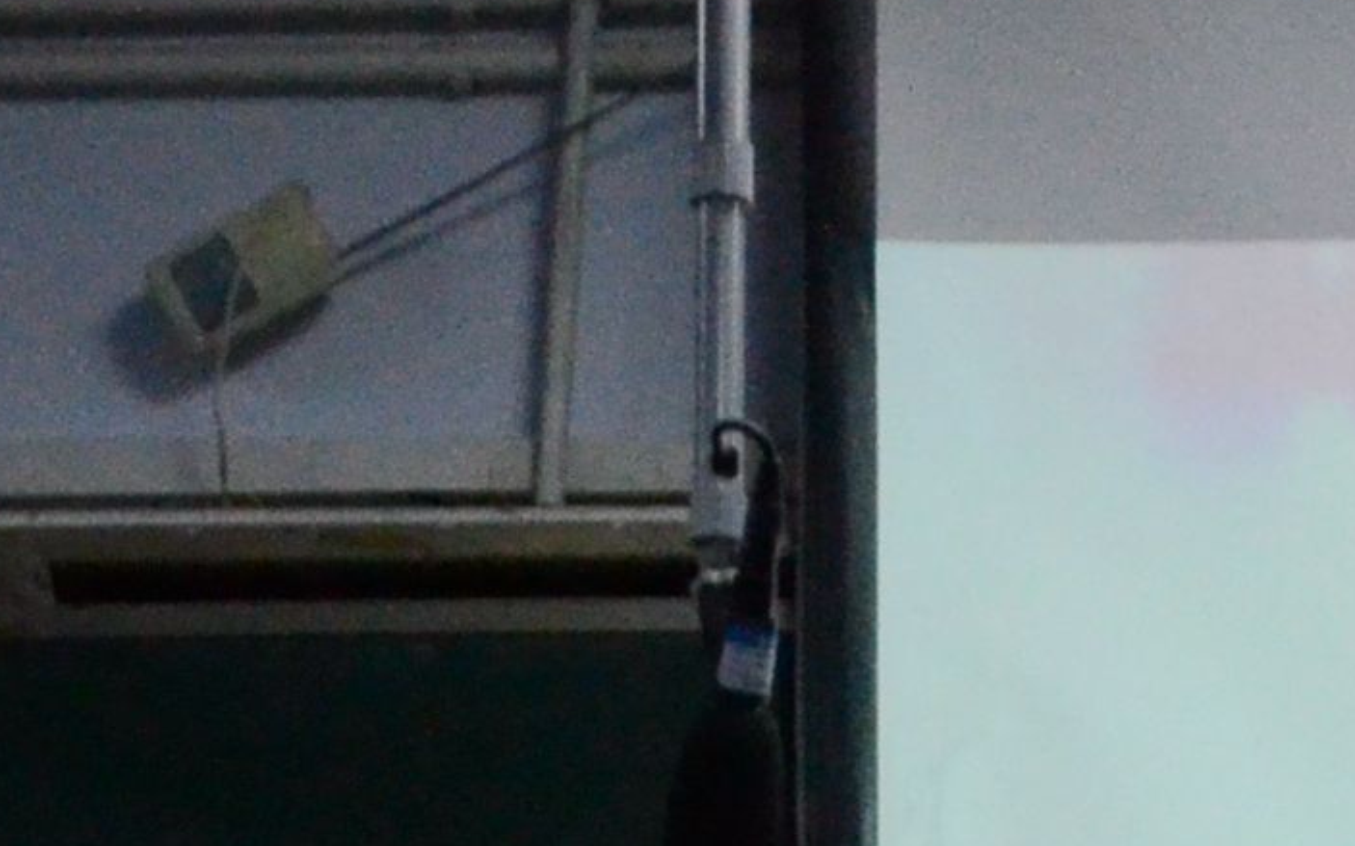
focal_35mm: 225
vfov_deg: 5.6
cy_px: 2314
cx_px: 995
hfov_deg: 9.3
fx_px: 8291
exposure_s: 1/250
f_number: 4.5
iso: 2200
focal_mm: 21
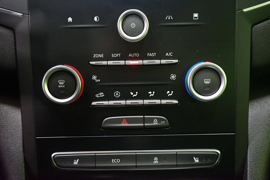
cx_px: 135
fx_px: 277
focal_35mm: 37
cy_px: 90
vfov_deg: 35.9
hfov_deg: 51.9
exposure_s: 1/10
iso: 6400
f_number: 4
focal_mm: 37
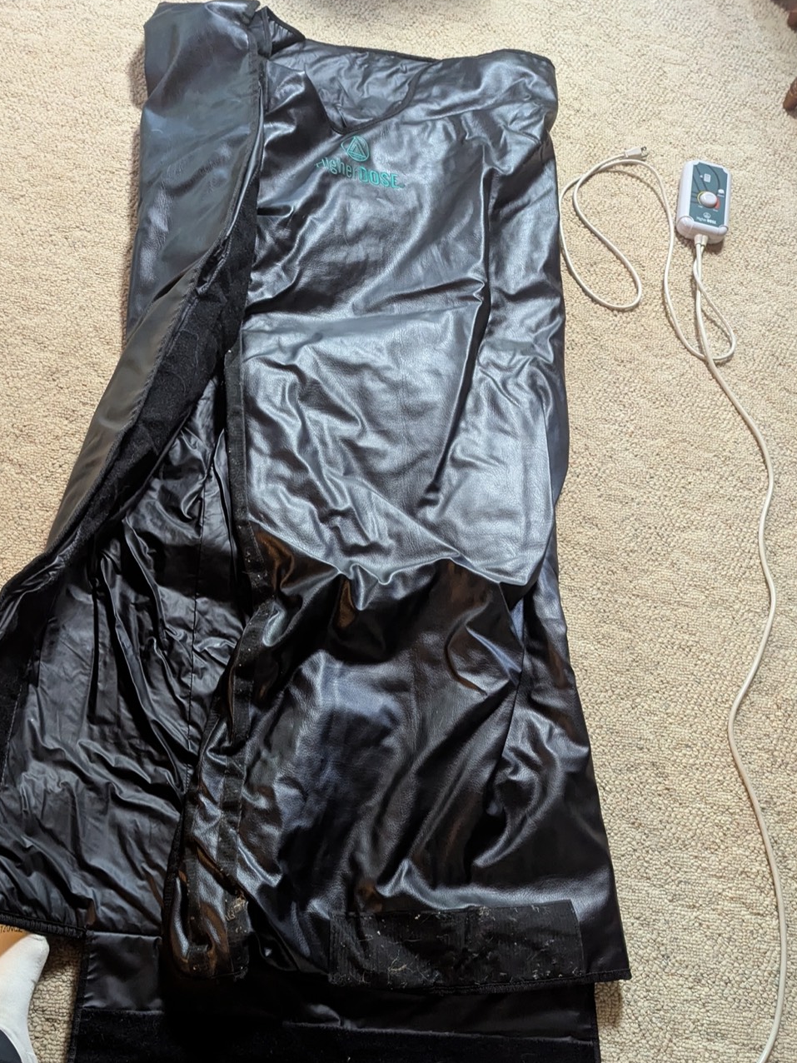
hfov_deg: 46.4
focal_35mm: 30
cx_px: 306
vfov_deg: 59.5
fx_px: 921
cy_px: 638
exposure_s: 1/58.3
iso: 2216
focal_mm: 6.81
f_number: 1.85
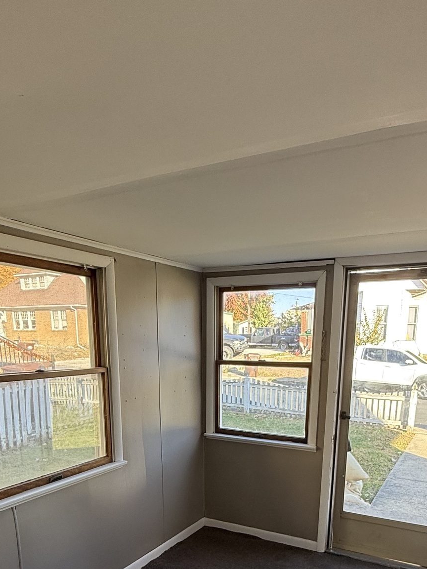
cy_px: 455
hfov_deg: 49.7
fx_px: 461
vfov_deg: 58.6
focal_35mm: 28
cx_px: 223
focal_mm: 2.22
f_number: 2.2
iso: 64
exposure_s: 1/104
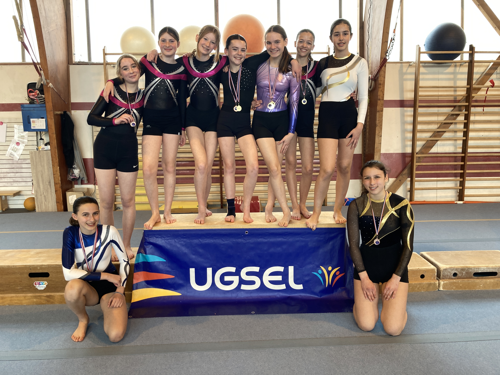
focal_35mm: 28
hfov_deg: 63.4
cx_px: 250
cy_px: 188
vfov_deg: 49.7
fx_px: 404
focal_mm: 3.99
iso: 50
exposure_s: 1/100
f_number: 1.8
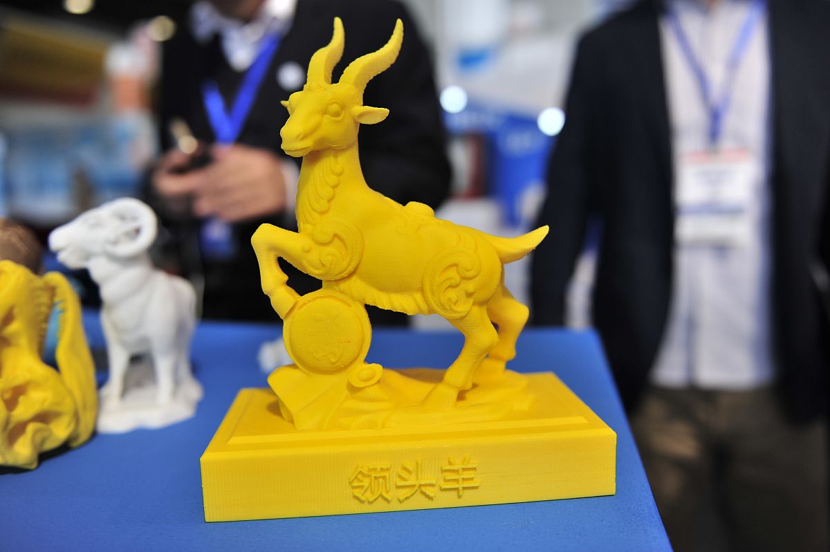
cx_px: 415
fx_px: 668
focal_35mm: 29
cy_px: 276
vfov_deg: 44.9
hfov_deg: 63.7
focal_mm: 29
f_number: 2.8
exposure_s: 1/1250
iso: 500
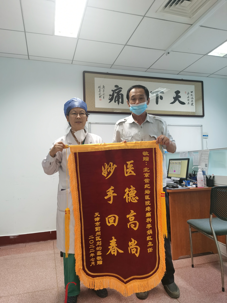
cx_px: 114
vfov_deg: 65.3
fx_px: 236
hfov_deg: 51.4
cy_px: 152
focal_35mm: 27
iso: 160
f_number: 1.6
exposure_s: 1/50
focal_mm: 5.56
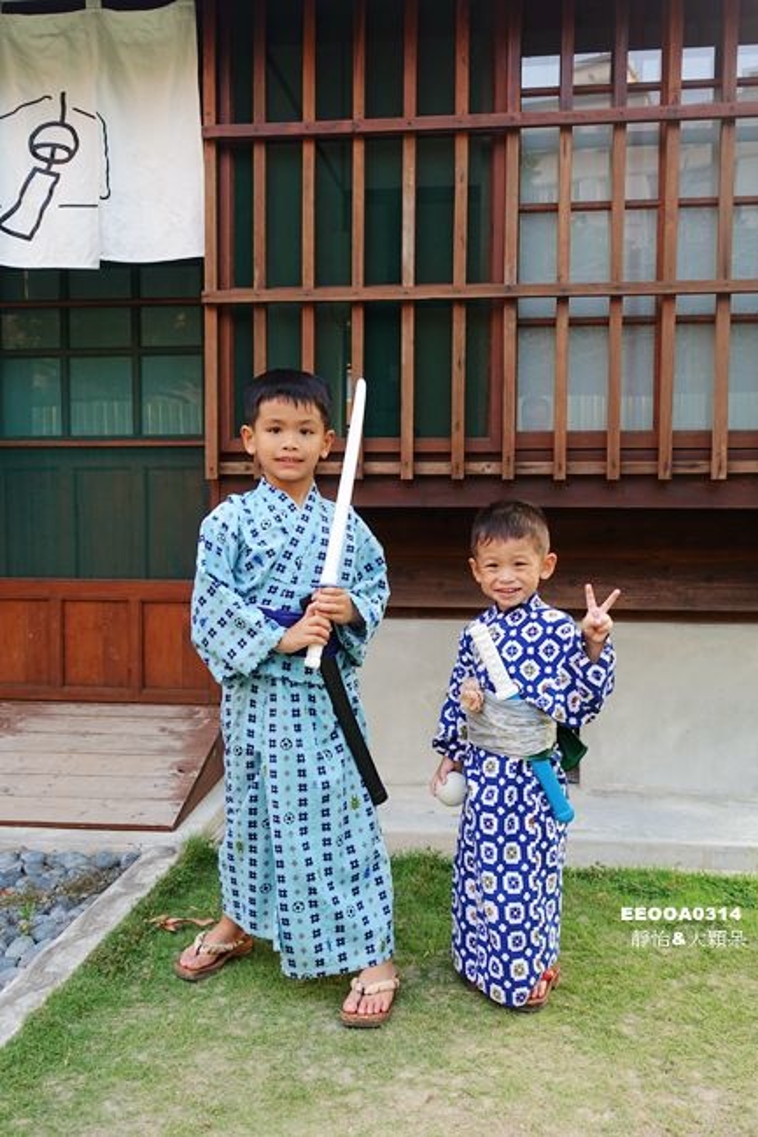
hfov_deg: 41.1
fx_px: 1011
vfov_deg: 58.7
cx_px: 379
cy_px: 568
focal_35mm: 32
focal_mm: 11.81
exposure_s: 1/80
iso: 125
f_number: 2.8
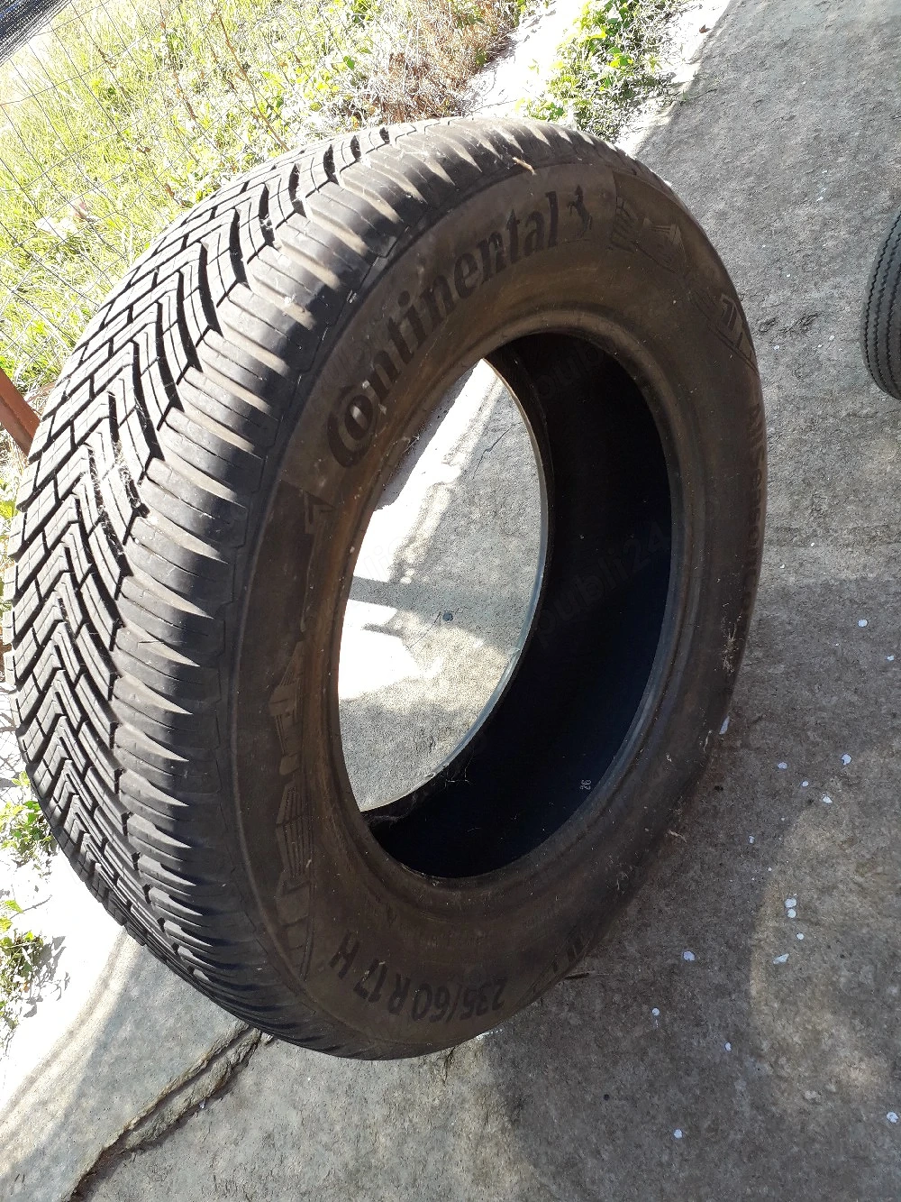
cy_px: 601
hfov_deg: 51.4
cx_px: 450
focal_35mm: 27
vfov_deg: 65.3
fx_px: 937
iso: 40
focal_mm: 3.6
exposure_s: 1/312
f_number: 1.9
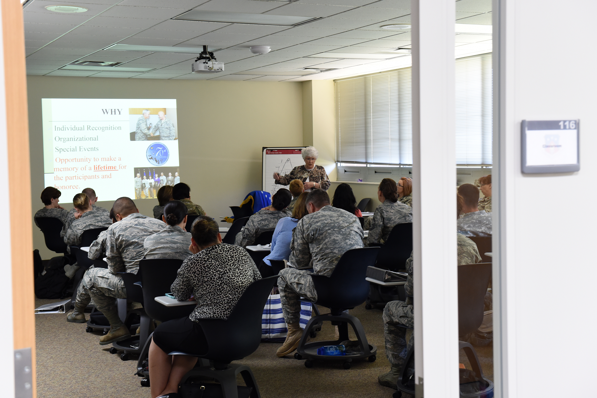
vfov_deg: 24.2
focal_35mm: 56
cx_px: 298
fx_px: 929
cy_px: 199
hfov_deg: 35.6
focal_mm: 56
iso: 2000
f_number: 8
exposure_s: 1/15
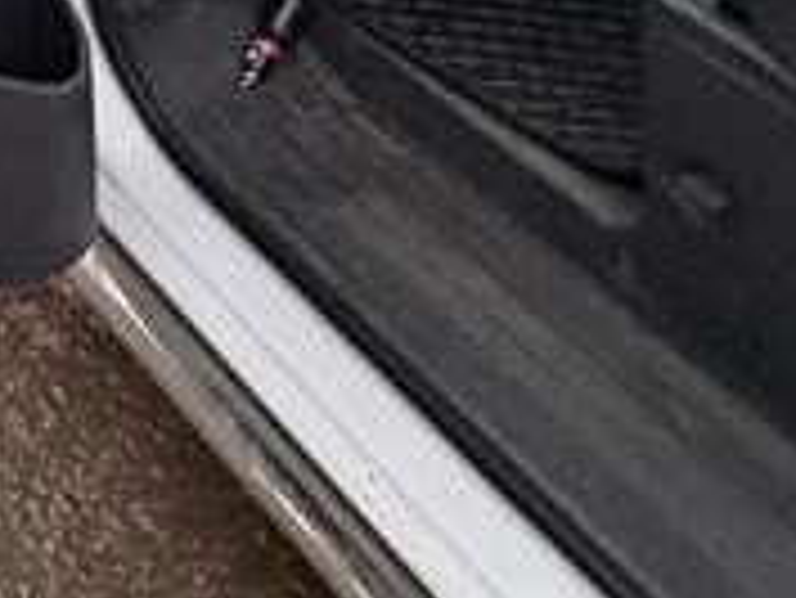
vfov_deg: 15.9
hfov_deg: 19.6
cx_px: -670
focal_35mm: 71
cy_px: -620
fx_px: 1634
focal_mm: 2.22
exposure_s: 1/99
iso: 80
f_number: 2.2
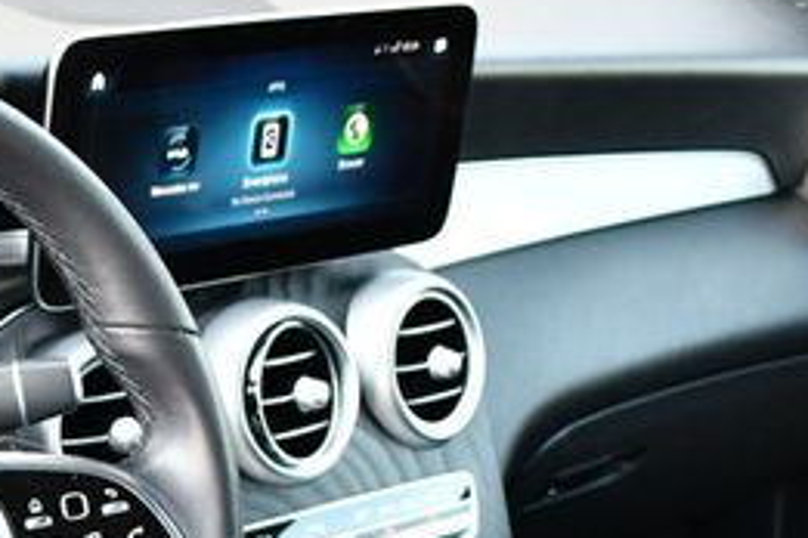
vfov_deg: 12.4
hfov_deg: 18.3
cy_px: 618
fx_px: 2424
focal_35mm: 108
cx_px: -71
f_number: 3.8
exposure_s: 1/125
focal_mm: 22
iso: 1400
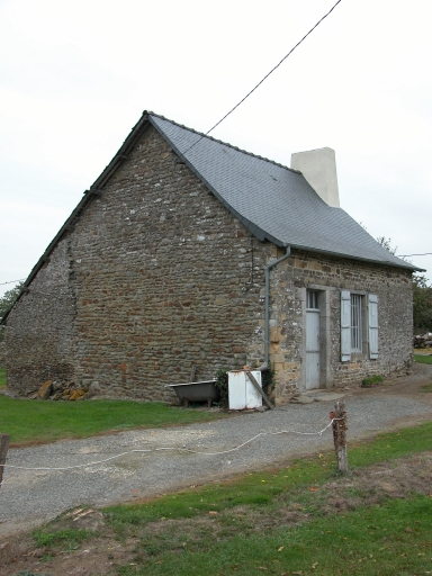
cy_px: 288
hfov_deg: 40.7
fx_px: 582
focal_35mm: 35
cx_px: 216
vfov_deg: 52.6
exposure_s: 1/114
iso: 100
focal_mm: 8.9
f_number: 4
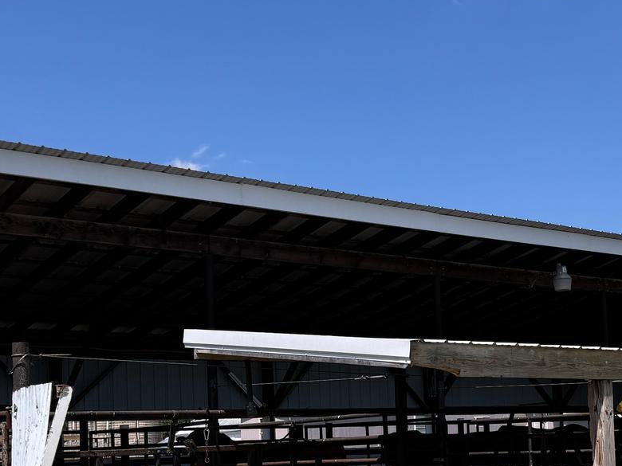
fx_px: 1132
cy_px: 387
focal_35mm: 63
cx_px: 472
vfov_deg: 22.9
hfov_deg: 30.2
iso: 80
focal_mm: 6.76
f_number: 1.78
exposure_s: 1/4608
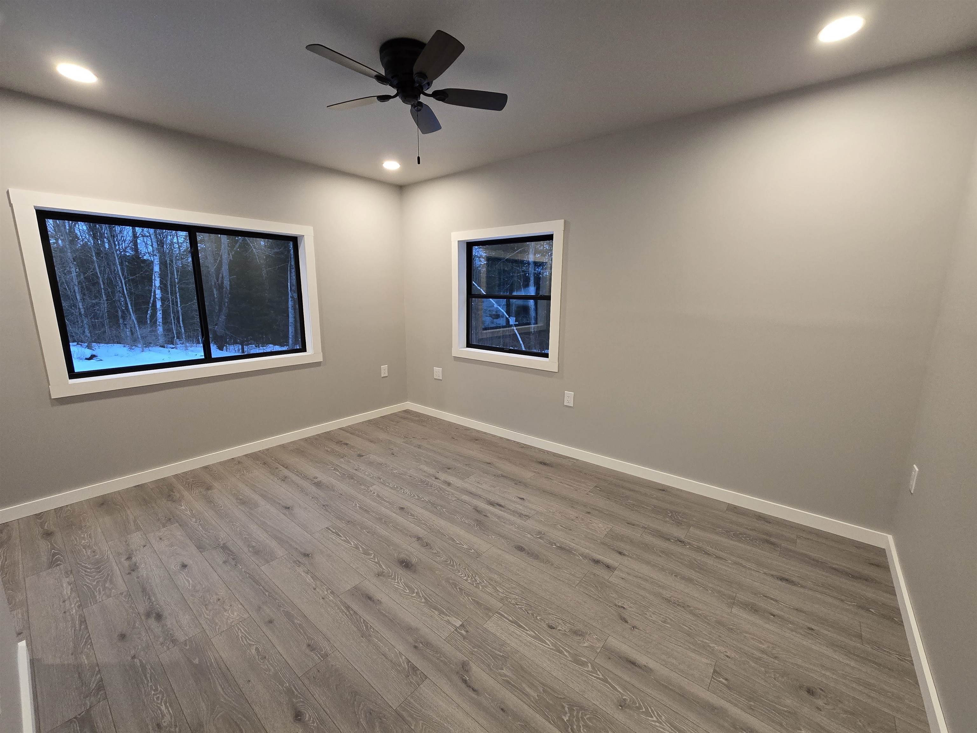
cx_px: 488
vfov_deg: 89.9
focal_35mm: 13
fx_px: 367
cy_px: 366
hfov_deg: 106.2
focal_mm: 2.2
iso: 250
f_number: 2.2
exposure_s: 1/60
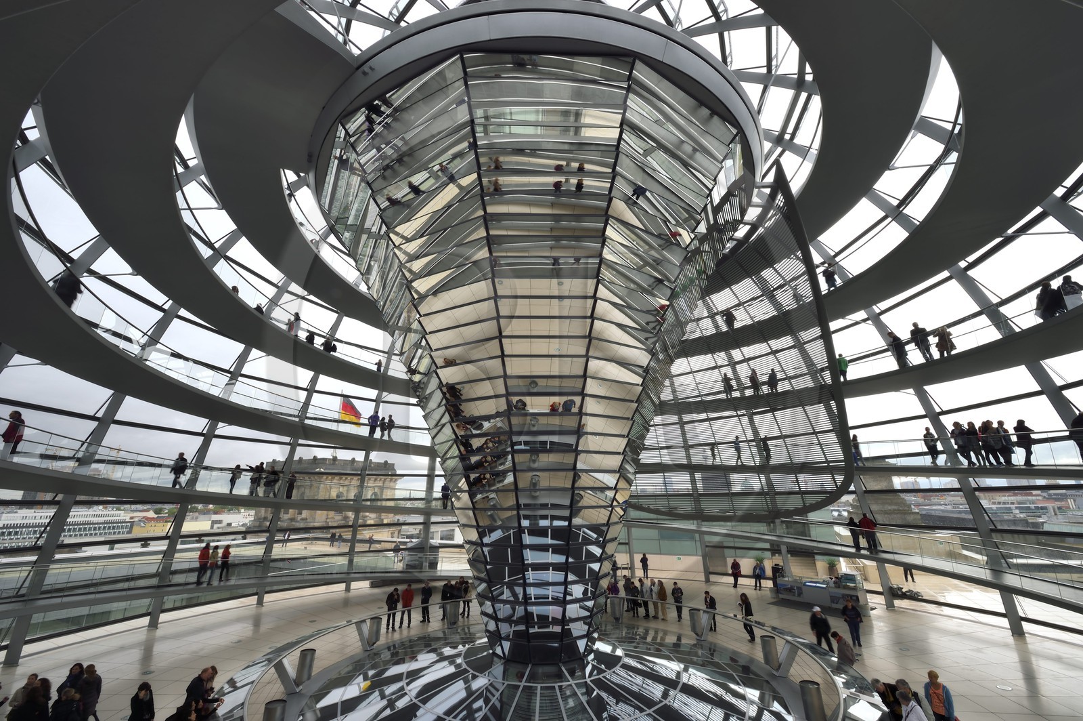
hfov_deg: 104.3
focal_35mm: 14
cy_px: 360
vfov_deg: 81.1
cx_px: 542
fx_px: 421
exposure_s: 1/8
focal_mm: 14
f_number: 22
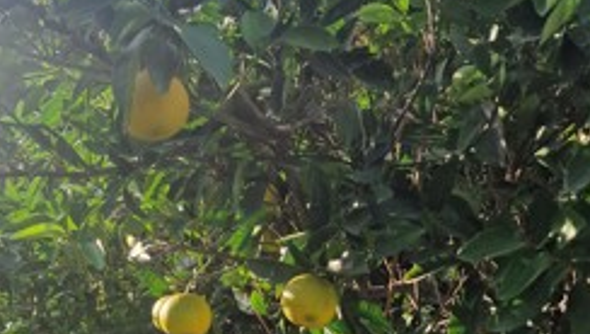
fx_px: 642
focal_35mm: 41
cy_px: 293
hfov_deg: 48.0
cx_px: 169
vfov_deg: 28.2
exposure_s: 1/410
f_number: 1.8
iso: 50
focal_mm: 6.4
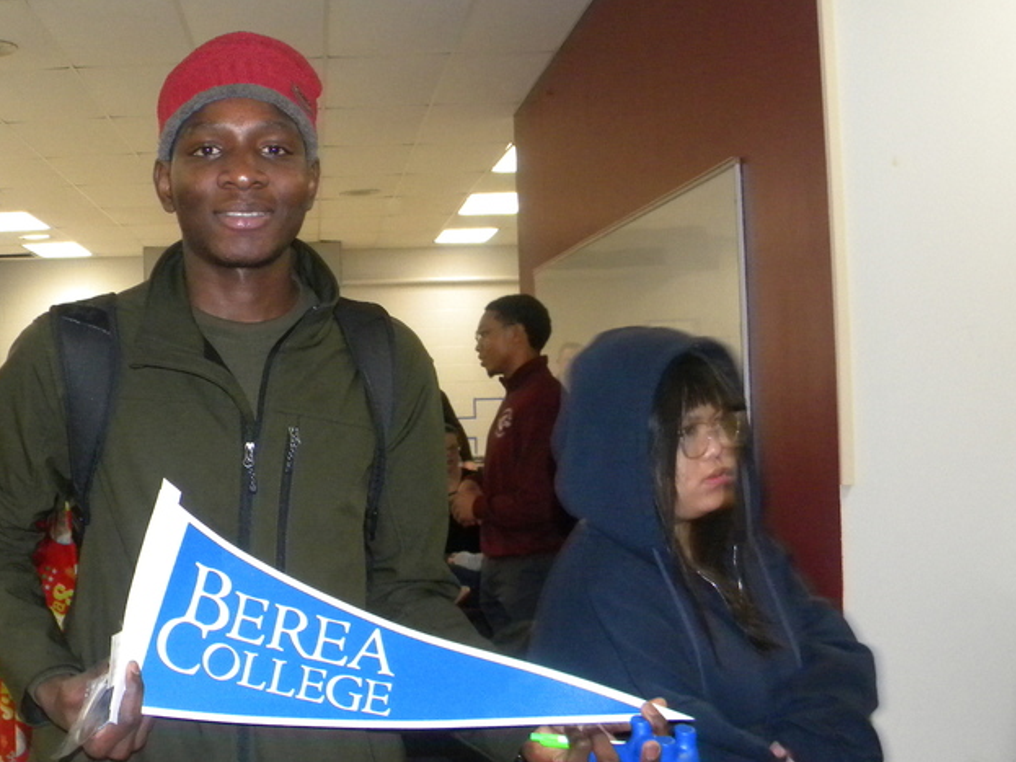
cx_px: 271
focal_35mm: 46
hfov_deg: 40.2
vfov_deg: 31.5
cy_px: 387
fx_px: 1350
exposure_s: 1/26
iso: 400
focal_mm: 5
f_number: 3.5
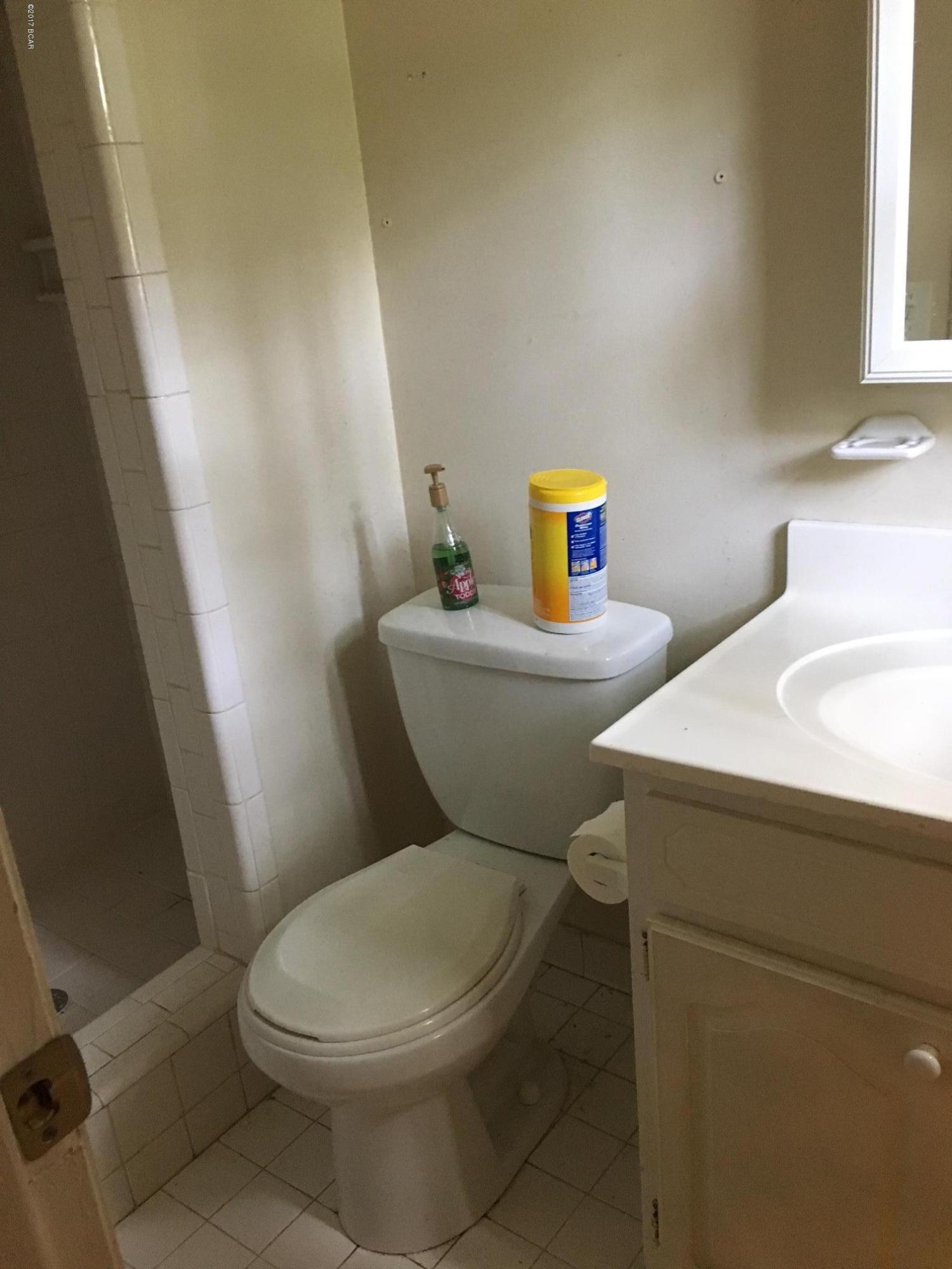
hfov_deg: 48.2
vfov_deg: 61.7
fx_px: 1063
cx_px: 476
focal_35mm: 29
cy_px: 634
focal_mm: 4.15
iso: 200
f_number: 2.2
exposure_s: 1/30
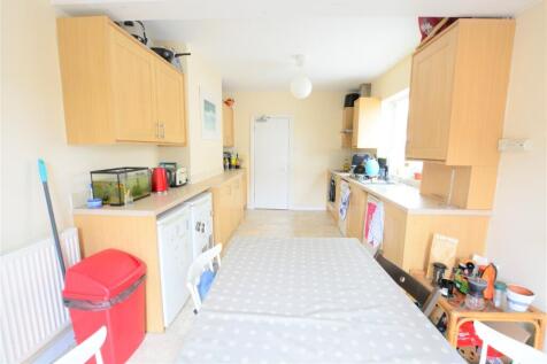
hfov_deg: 100.4
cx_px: 274
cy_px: 182
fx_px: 228
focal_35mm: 15
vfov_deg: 77.3
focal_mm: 10
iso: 1600
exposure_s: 1/15
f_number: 11
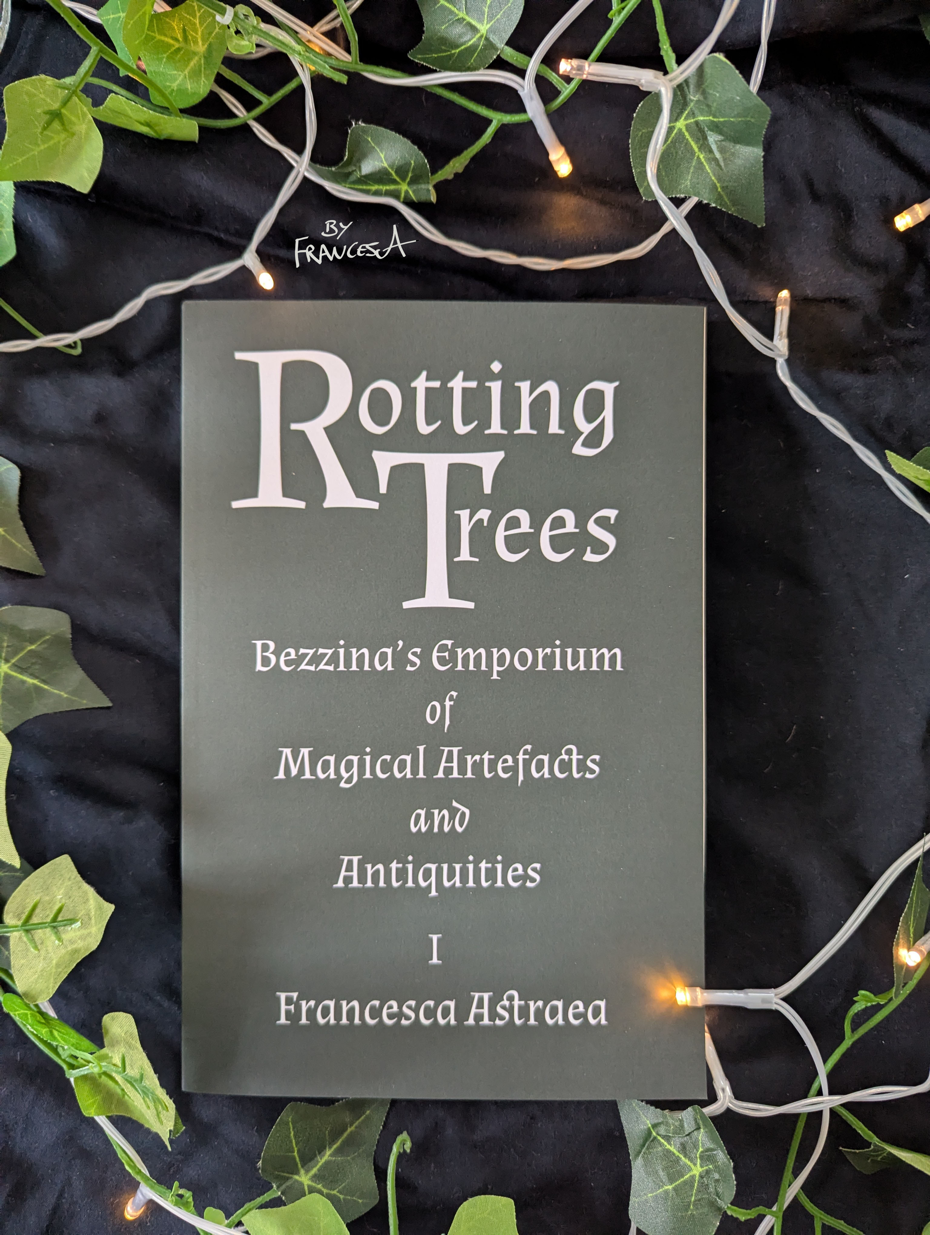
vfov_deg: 71.5
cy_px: 618
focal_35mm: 24
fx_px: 858
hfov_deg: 56.9
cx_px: 465
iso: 604
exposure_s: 1/36
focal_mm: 6.81
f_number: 1.85
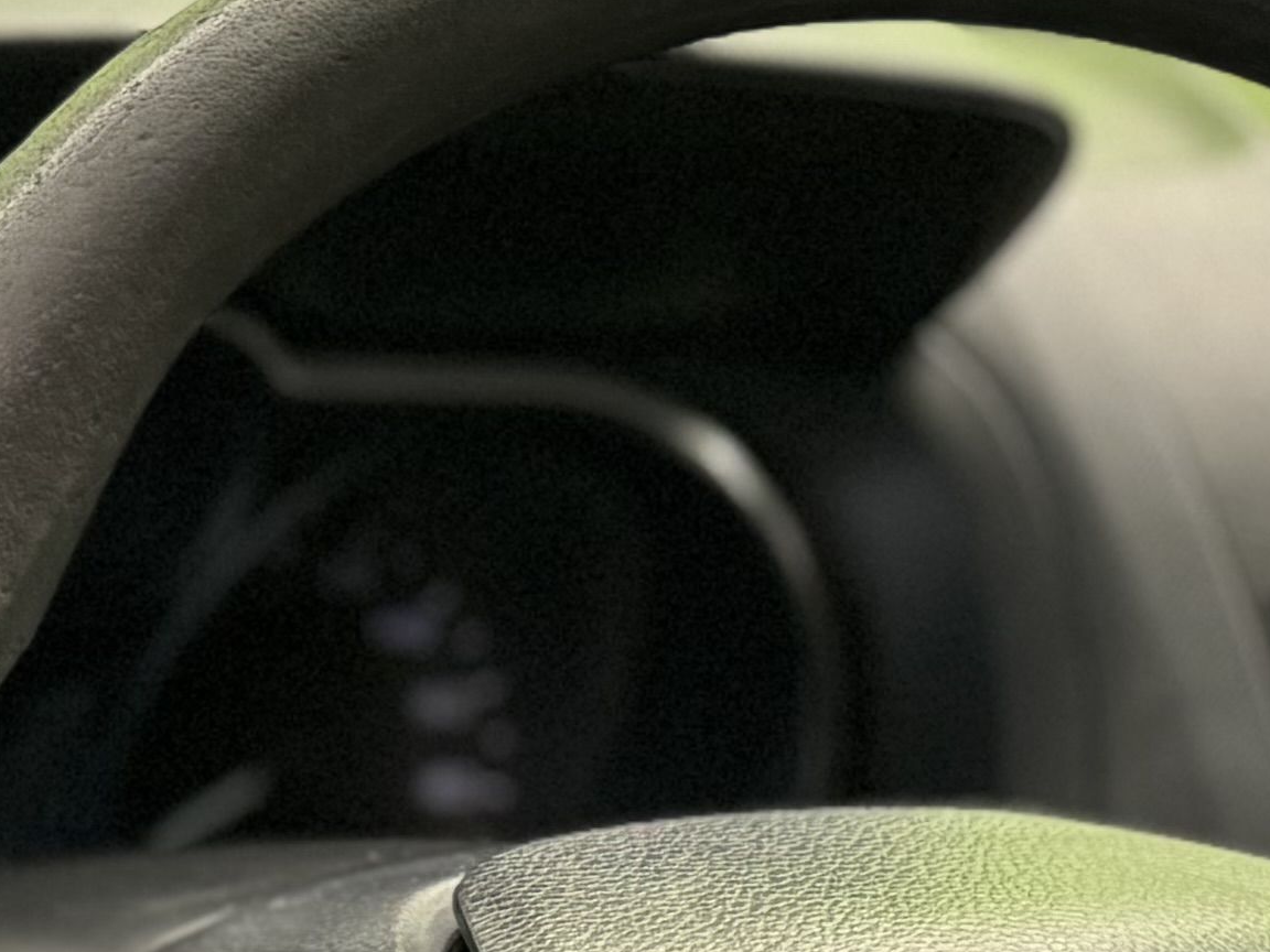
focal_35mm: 119
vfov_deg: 12.3
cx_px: -1762
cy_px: 1031
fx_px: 4366
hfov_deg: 12.8
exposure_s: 1/50
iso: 400
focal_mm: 6.76
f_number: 1.78
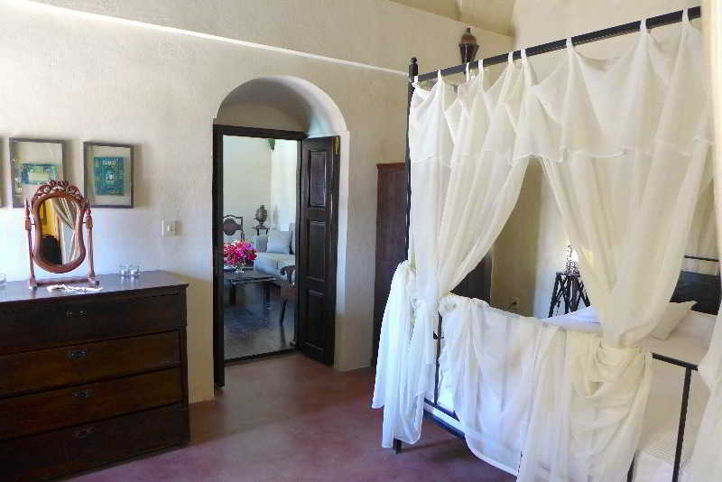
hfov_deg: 73.7
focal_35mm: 24
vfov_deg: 53.2
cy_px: 241
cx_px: 361
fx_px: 481
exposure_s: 1/60
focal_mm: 4.7
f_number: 1.4
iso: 250
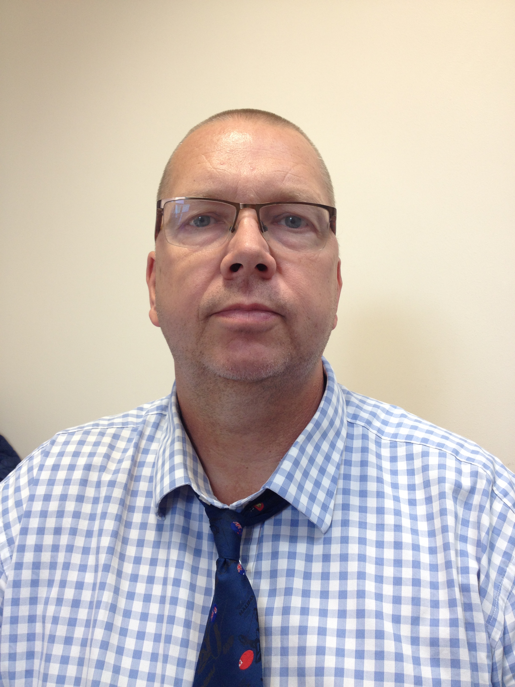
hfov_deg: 40.7
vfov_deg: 52.6
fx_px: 694
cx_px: 258
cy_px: 344
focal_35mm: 35
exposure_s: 1/40
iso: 50
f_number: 2.4
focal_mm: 4.28
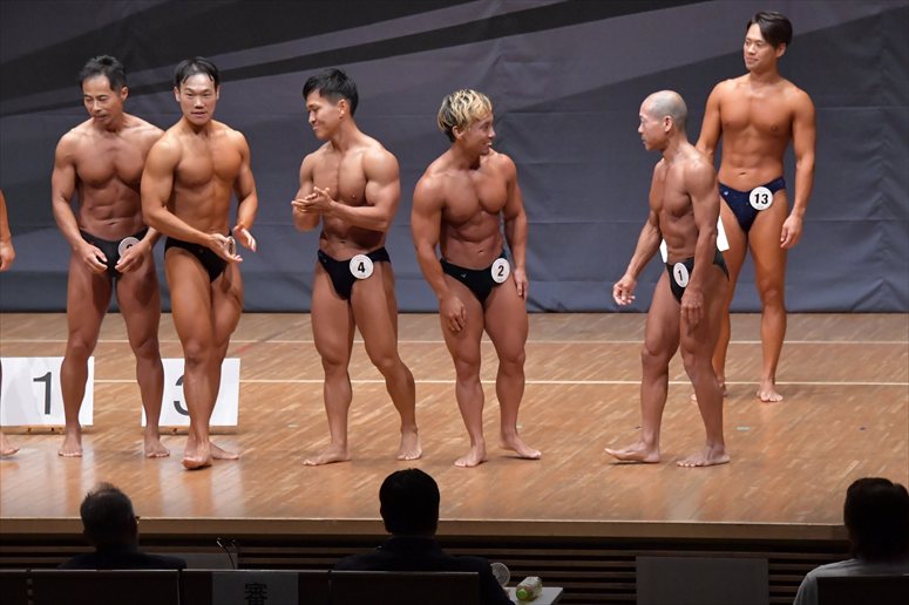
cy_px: 302
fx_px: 5098
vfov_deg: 6.8
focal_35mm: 202
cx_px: 454
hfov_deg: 10.2
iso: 8000
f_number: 5.6
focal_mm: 135
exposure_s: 1/400
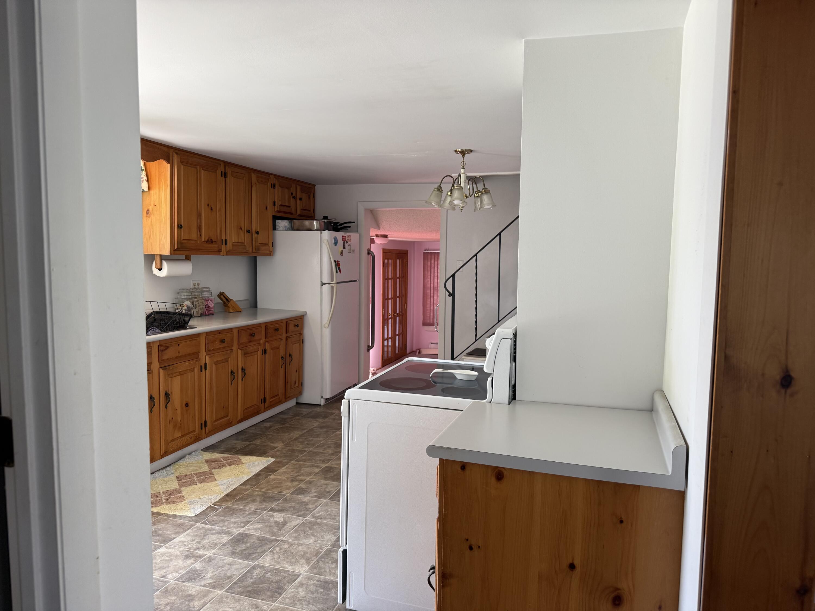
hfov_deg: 71.6
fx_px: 565
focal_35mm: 24
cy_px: 306
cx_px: 408
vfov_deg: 56.8
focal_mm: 6.76
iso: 160
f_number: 1.78
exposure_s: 1/121
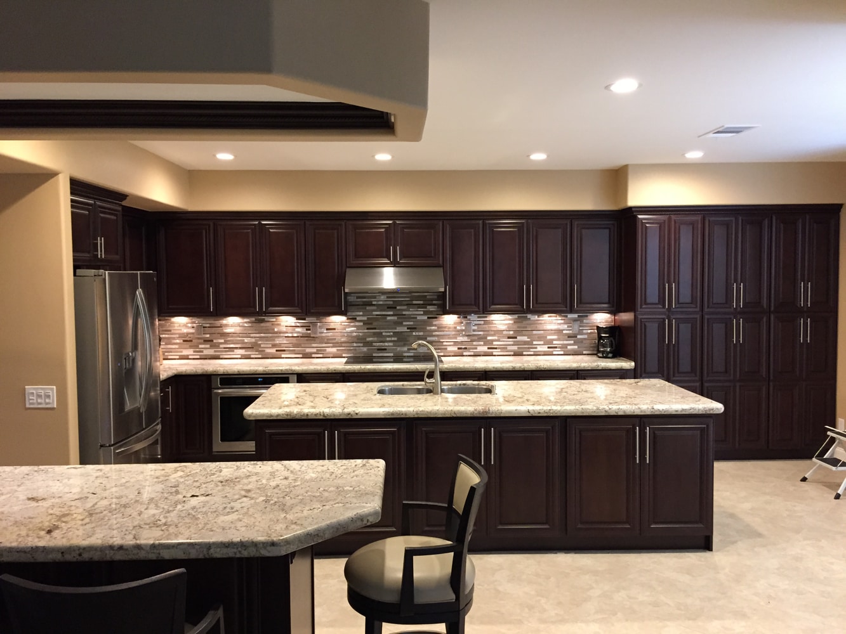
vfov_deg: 48.2
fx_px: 709
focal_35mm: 29
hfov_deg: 61.7
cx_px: 423
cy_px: 317
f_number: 2.2
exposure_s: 1/30
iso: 200
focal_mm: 4.15
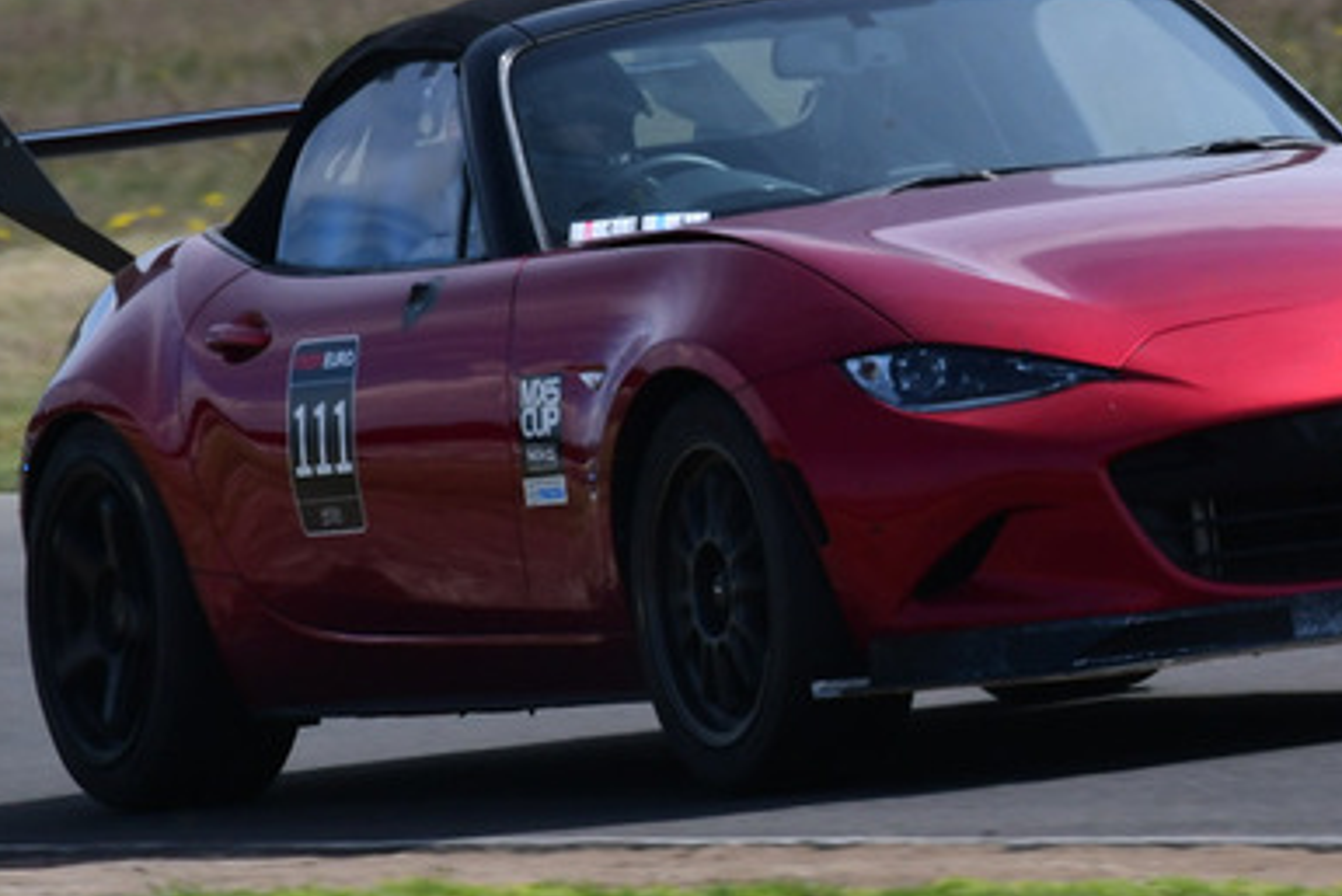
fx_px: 53436
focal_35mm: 1433
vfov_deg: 1.0
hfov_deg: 1.4
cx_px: 1070
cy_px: 73
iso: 400
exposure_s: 1/640
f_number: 11
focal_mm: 460
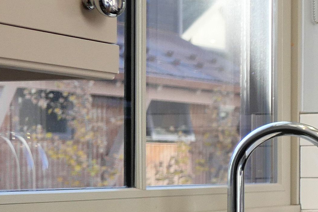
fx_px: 777
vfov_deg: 15.4
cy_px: 177
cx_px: 716
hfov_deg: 15.5
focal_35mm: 88
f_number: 2
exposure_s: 1/125
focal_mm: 9
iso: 800
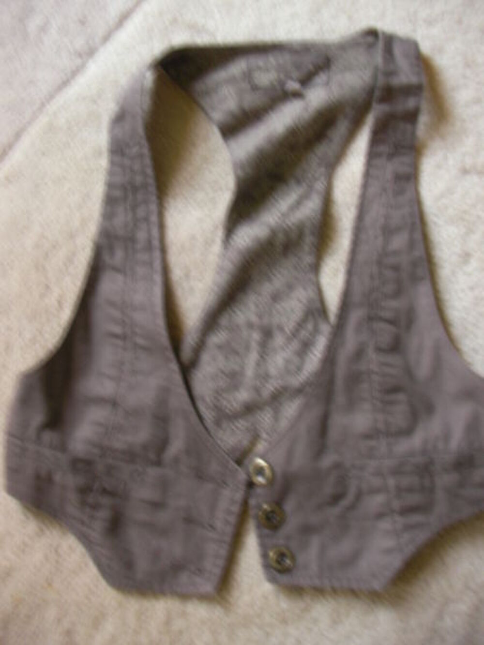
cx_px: 242
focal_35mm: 41
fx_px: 764
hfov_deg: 35.1
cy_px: 322
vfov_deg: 45.8
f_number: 3.5
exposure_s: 1/5.6
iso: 100
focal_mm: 6.3
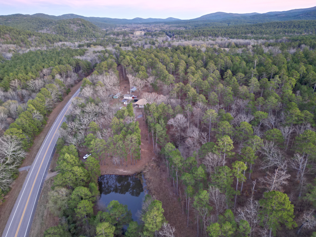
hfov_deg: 71.6
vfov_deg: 56.8
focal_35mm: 24
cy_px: 118
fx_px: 219
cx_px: 158
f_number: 1.7
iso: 160
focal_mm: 6.72
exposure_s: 1/15
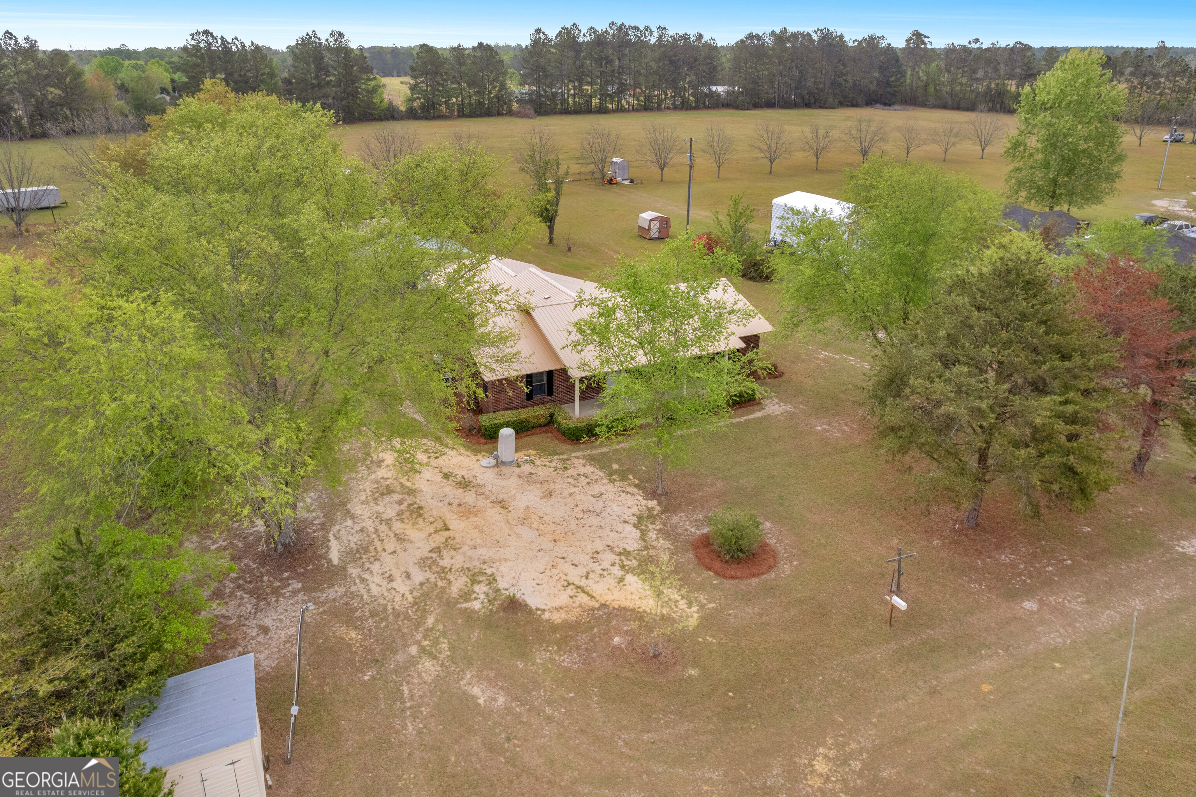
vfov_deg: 57.2
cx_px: 598
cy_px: 398
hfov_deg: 78.6
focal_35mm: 22
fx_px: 731
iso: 130
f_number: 2.8
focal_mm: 8.38
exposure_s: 1/1250
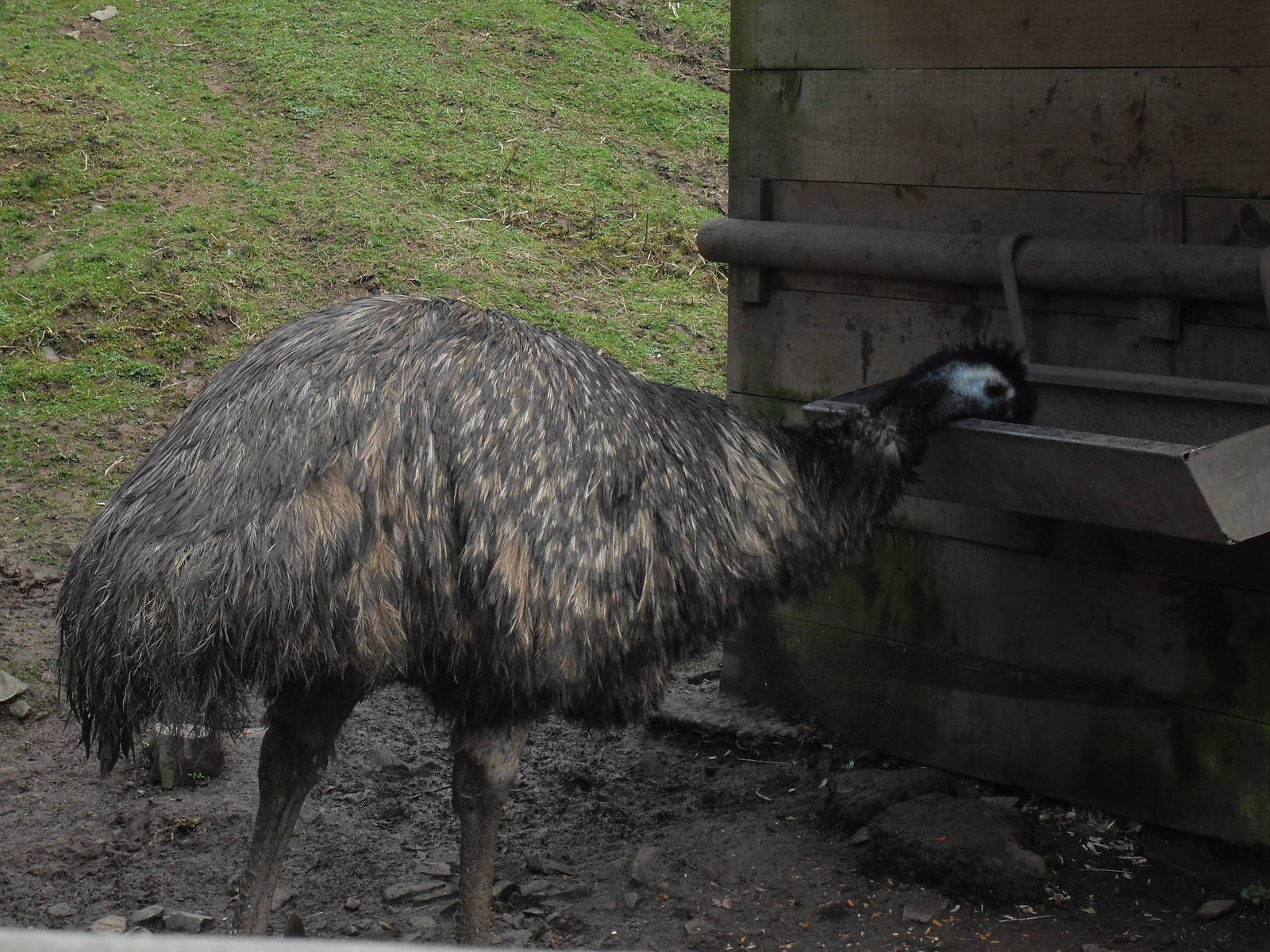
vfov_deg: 13.3
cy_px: 476
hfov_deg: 17.7
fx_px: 4072
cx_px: 635
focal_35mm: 111
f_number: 5.2
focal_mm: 18.1
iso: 100
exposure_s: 1/90
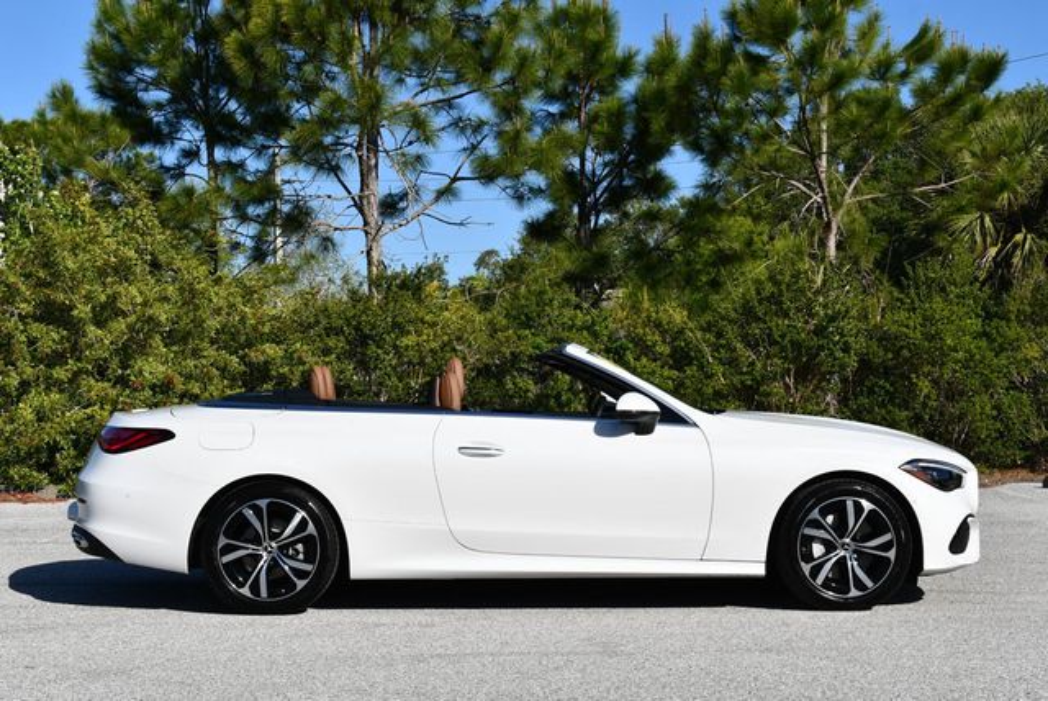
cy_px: 350
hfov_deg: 33.4
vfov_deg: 22.7
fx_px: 1748
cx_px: 524
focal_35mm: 60
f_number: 9
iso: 100
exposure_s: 1/320
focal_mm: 30
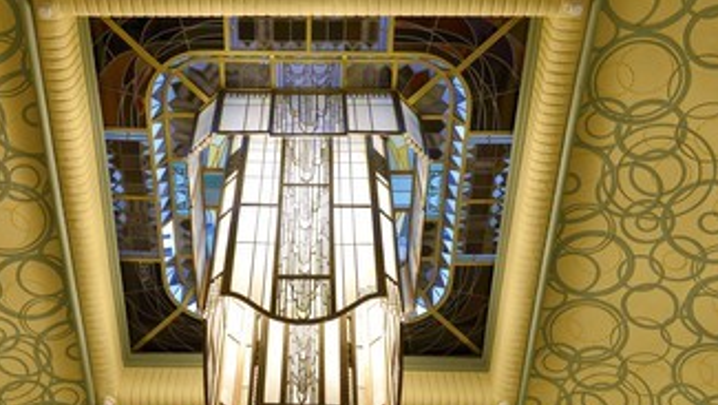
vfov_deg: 25.9
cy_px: 250
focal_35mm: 46
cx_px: 303
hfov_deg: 44.4
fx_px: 876
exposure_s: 3
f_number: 10
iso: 100
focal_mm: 34
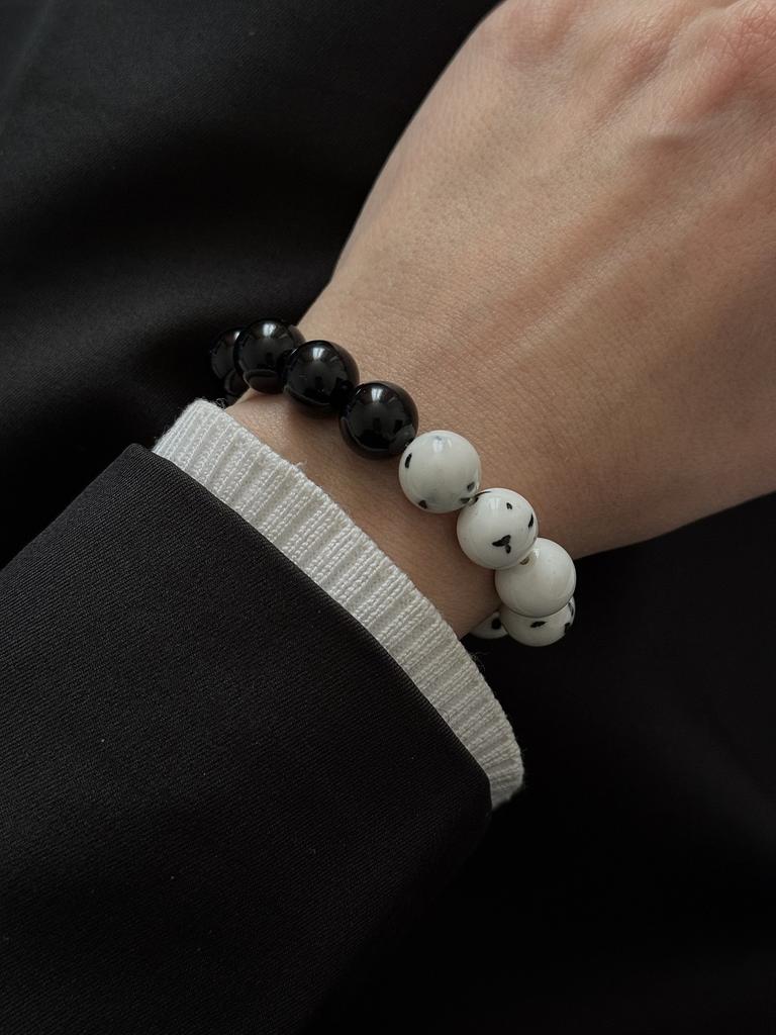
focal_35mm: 48
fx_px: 1435
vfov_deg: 39.7
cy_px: 518
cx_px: 388
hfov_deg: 30.3
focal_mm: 6.76
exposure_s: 1/60
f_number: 1.78
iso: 250
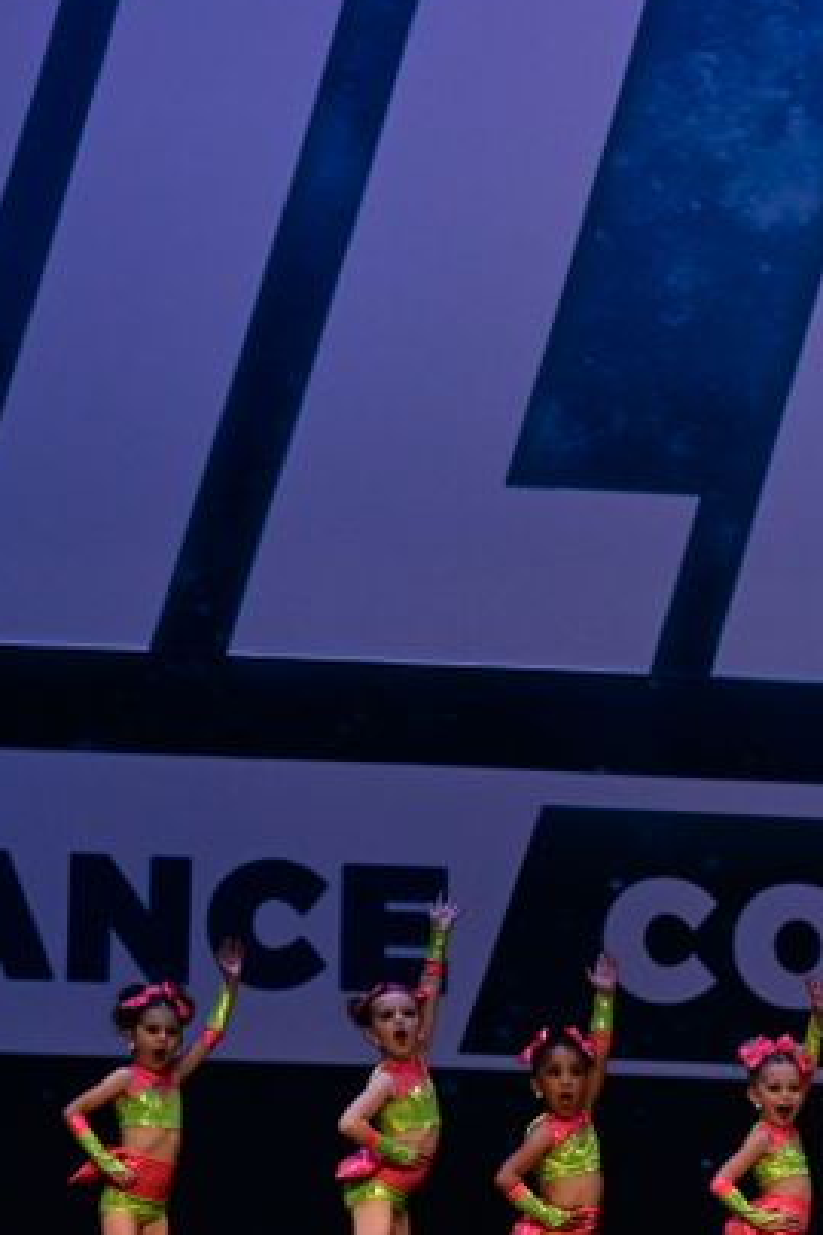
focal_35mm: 177
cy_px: 633
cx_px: 896
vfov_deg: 11.6
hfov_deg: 7.7
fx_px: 6069
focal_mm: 70
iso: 2000
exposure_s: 1/800
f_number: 4
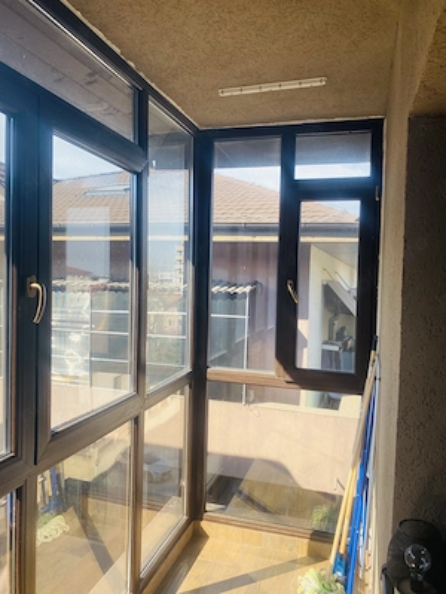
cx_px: 223
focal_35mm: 26
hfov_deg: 53.1
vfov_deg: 67.3
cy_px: 297
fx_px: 447
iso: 32
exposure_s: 1/522
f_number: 1.8
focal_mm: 4.25
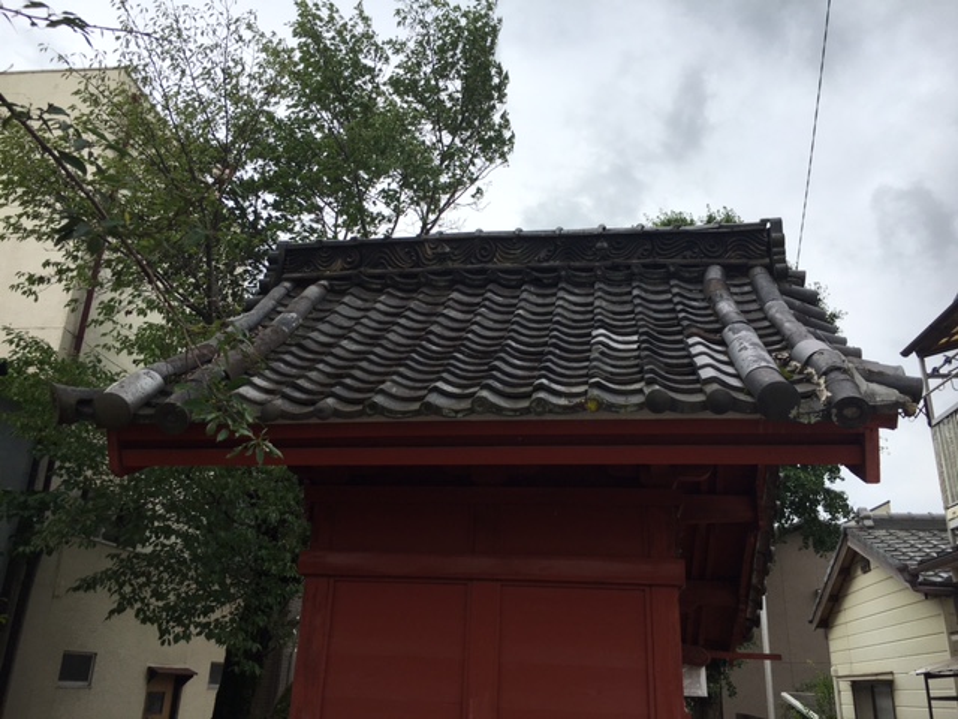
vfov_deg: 48.2
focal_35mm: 29
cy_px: 360
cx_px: 479
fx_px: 803
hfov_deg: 61.7
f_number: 2.2
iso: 25
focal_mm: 4.15
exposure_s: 1/1350
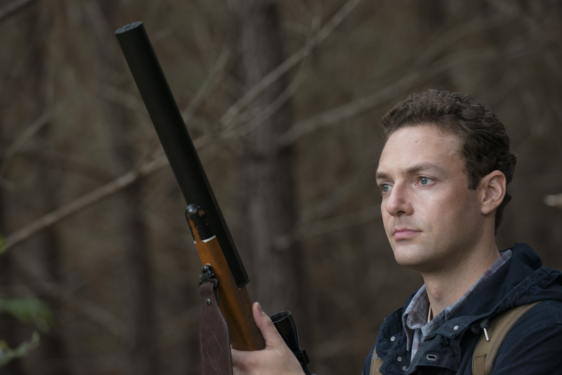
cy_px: 188
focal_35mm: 130
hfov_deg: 15.8
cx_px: 281
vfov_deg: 10.6
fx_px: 2030
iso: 800
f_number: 4.5
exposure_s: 1/320
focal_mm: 130
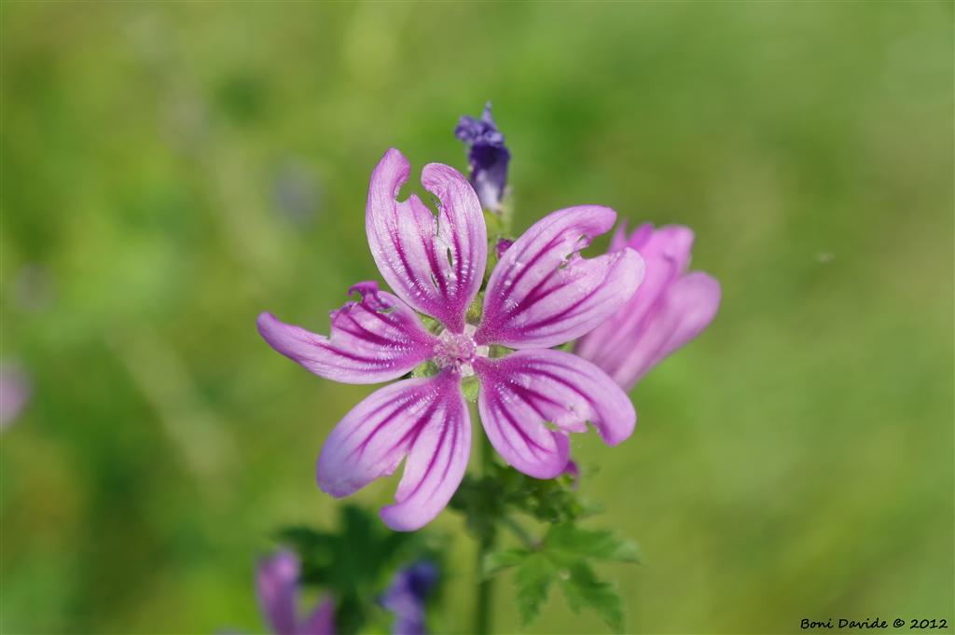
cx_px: 478
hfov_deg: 24.2
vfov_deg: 16.2
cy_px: 318
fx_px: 2226
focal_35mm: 84
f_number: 5.6
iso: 200
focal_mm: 55
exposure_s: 1/800
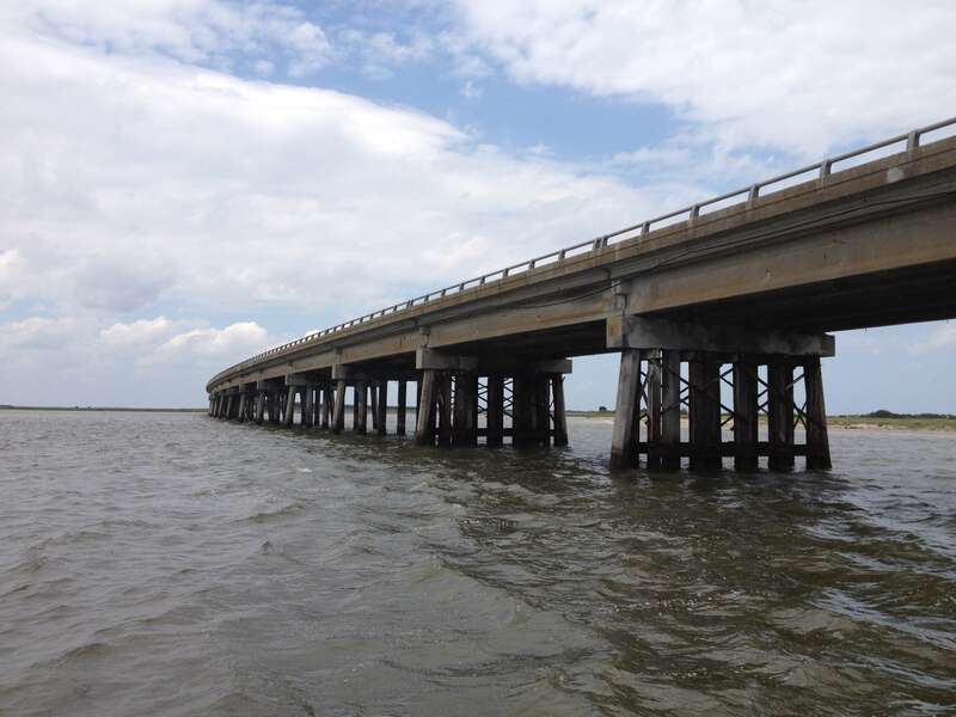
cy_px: 358
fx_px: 967
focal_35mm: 35
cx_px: 478
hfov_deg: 52.6
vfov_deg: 40.7
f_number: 2.4
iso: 50
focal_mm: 4.28
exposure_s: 1/2304
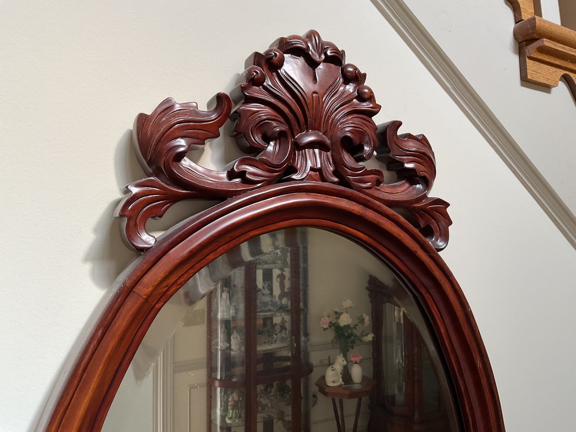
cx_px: 288
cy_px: 216
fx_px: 483
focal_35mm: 29
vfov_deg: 48.2
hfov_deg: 61.7
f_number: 1.8
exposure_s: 1/100
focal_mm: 3
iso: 50
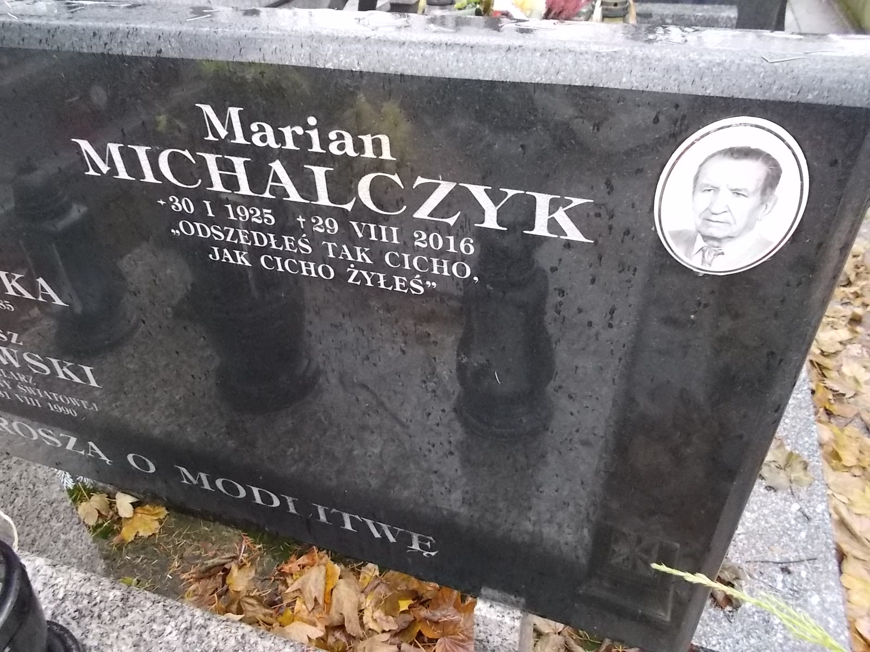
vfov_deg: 53.1
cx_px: 435
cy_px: 326
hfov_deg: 67.3
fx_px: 653
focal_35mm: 26
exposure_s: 1/80
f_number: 3.2
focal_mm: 4.6
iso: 400
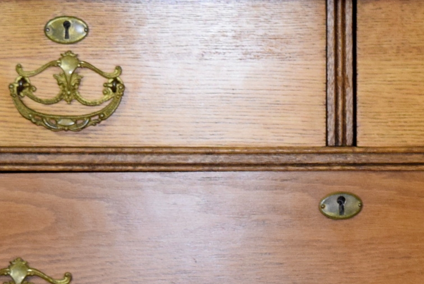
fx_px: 2652
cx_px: 300
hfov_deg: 9.1
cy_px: 321
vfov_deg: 6.1
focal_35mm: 225
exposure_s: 1/60
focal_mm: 38
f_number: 4.8
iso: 1100
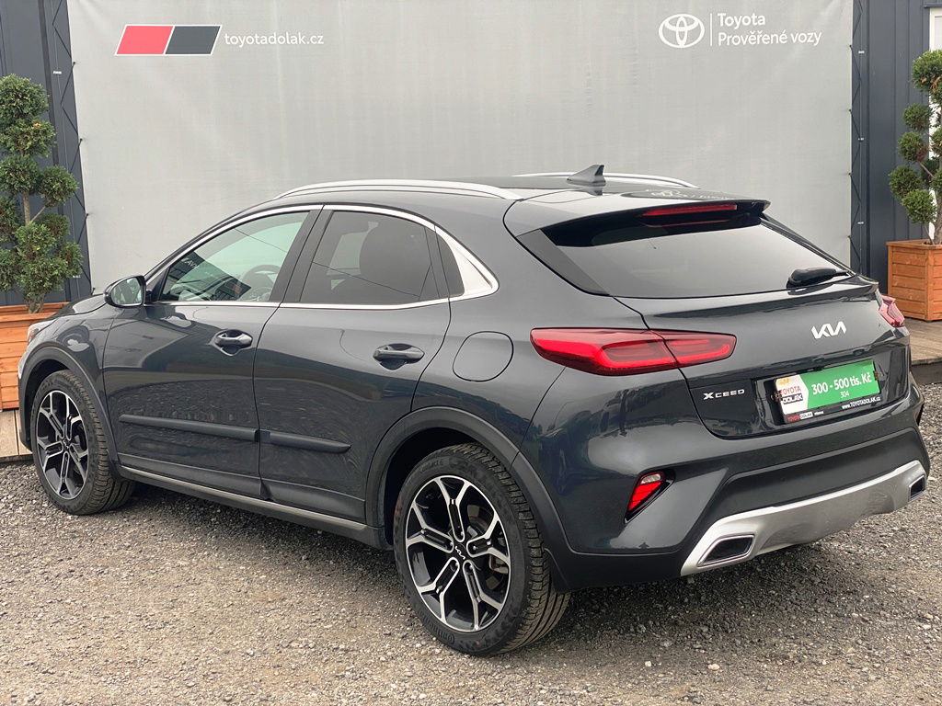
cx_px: 471
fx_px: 1415
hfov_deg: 36.8
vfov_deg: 28.0
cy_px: 353
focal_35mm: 52
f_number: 2
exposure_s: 1/138
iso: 20
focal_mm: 6
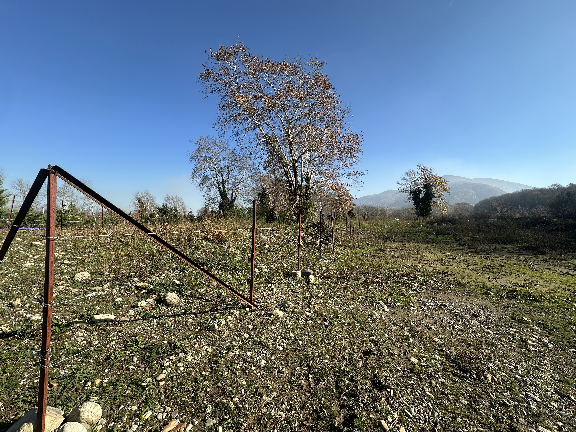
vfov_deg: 85.7
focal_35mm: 14
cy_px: 216
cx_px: 288
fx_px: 233
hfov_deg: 102.1
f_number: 2.2
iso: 40
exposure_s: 1/1072
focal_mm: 2.22
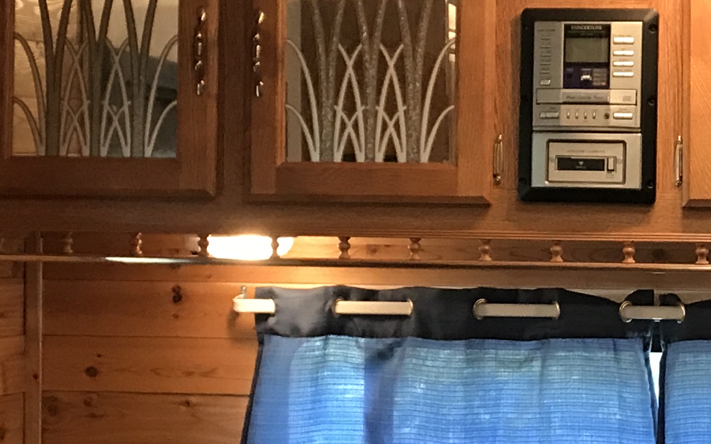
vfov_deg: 11.4
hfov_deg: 18.0
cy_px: 189
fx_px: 2228
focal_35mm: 115
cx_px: 557
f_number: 1.8
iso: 64
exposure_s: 1/15
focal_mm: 3.99
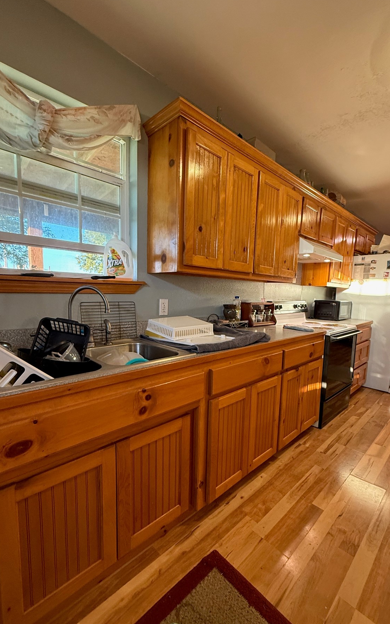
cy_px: 326
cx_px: 199
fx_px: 272
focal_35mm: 16
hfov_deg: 71.2
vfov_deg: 97.8
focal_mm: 2.22
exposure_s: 1/60
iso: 400
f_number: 2.2
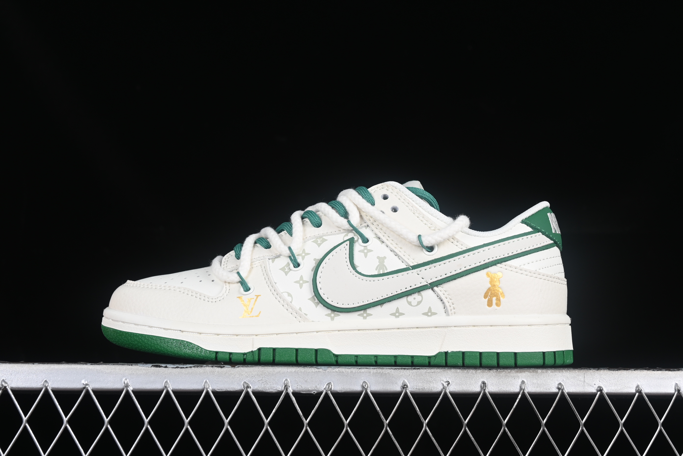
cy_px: 228
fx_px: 1423
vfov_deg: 18.2
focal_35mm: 75
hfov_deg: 27.0
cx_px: 342
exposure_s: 1/80
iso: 160
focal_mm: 50
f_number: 8
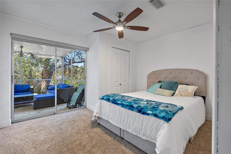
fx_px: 103
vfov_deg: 73.8
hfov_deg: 96.7
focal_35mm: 16
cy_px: 77
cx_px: 116
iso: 1600
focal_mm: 16
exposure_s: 1/40
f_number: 4
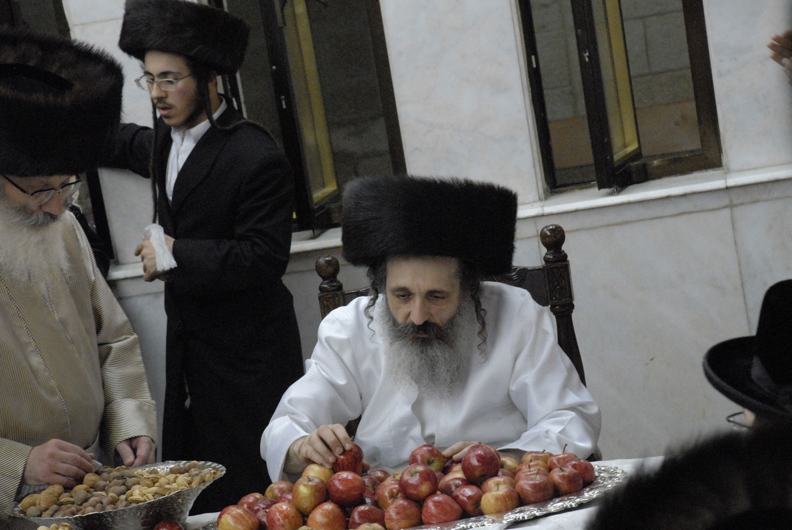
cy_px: 265
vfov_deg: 10.2
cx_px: 396
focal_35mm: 135
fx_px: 2973
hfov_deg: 15.2
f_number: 9
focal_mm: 90
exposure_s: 1/50
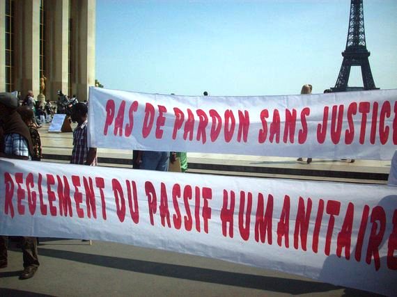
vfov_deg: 38.6
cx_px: 198
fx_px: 424
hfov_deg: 50.2
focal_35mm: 37
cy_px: 148
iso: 200
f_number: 5.6
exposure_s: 1/1401
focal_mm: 6.2
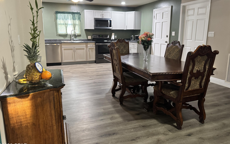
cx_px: 115
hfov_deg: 70.4
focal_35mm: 26
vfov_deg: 47.5
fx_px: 163
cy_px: 65
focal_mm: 6.76
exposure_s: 1/60
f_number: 1.78
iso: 800
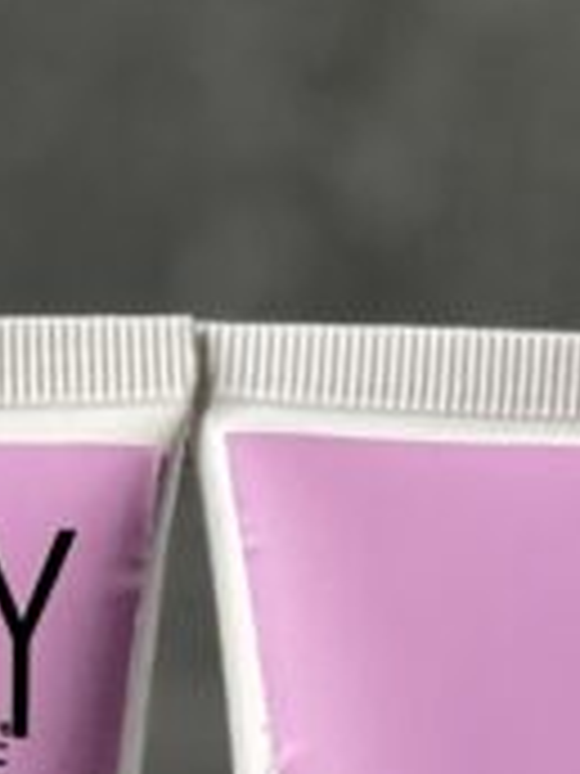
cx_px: 99
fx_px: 7998
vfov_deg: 5.5
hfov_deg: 4.2
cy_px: 1202
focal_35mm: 358
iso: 125
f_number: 2.8
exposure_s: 1/50
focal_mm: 9
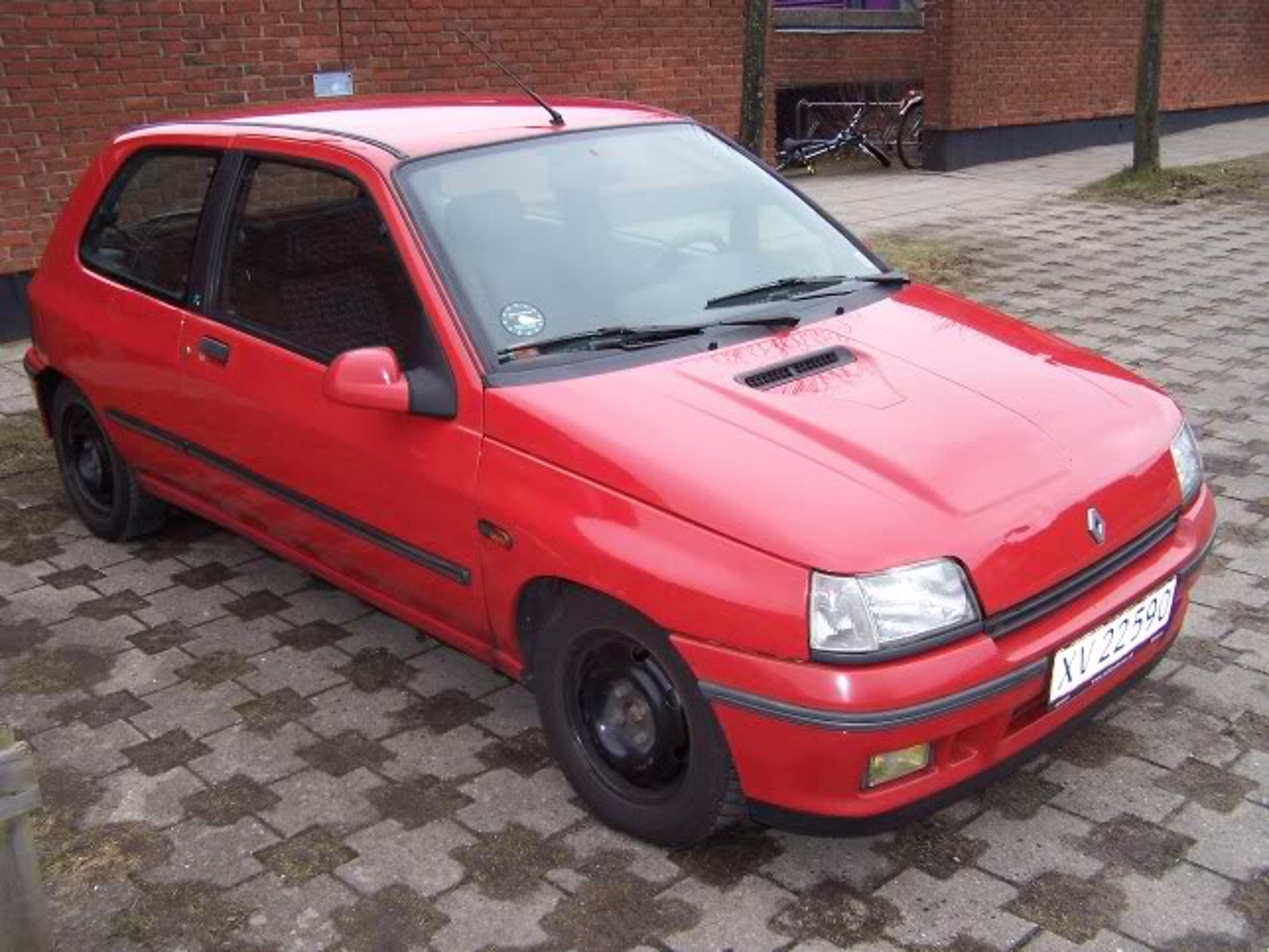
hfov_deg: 49.0
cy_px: 476
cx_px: 634
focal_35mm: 38
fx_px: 1393
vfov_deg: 37.7
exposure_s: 1/125
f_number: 2.8
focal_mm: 6.3
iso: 140
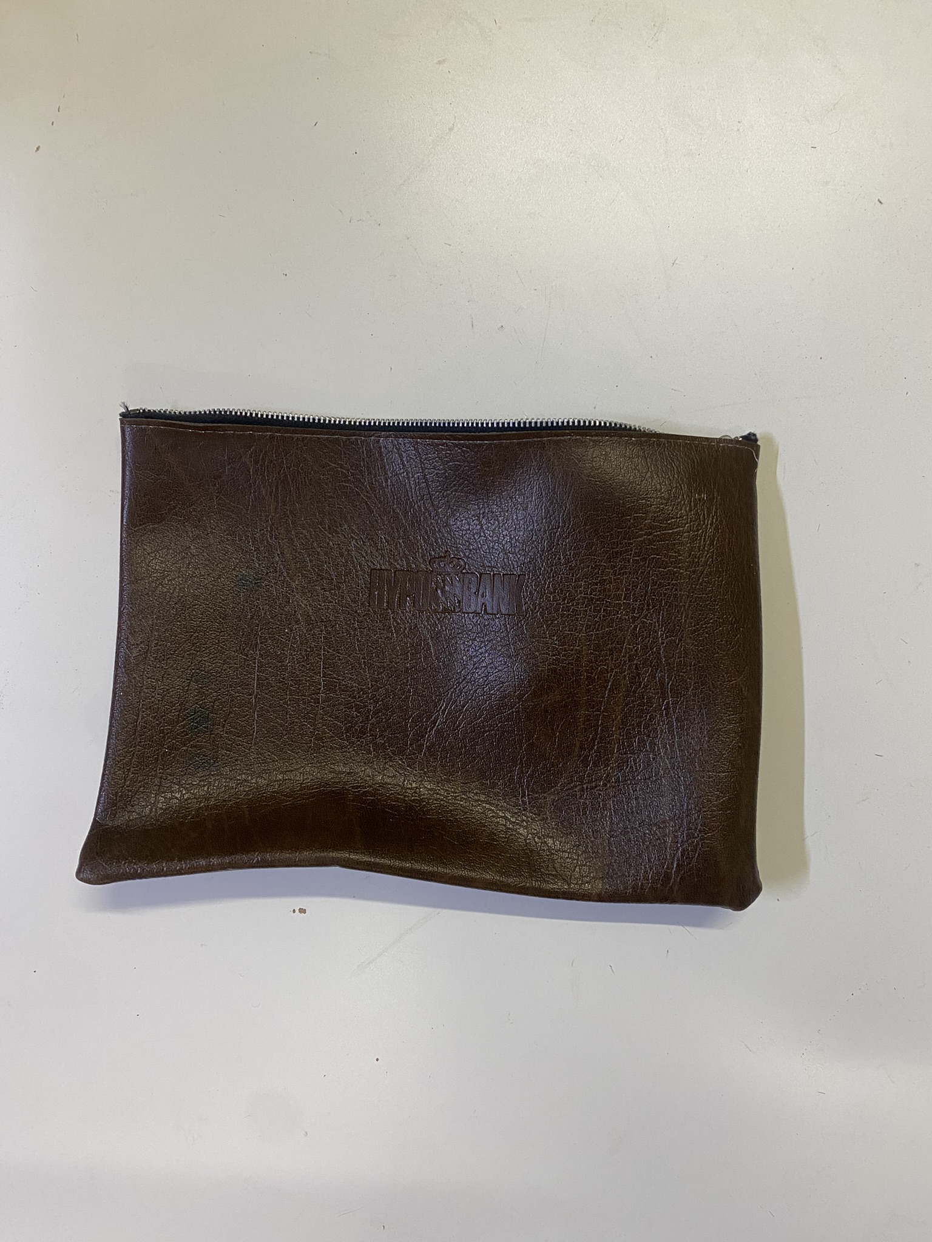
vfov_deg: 67.3
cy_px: 621
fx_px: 933
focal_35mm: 26
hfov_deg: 53.1
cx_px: 466
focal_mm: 4.25
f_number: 1.8
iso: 160
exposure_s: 1/50
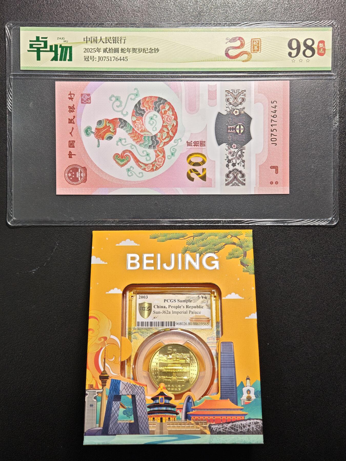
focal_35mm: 60
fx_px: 800
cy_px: 230
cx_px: 173
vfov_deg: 32.2
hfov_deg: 24.4
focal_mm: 9
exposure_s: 1/113
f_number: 2
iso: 400
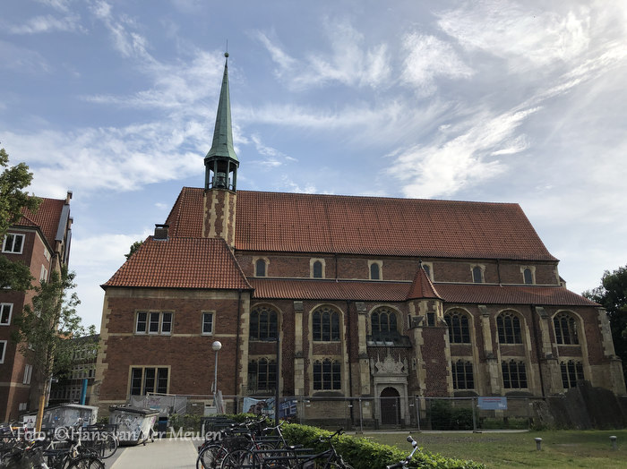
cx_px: 314
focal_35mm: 28
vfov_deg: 49.7
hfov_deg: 63.5
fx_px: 507
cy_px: 234
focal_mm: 3.99
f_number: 1.8
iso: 25
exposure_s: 1/3205
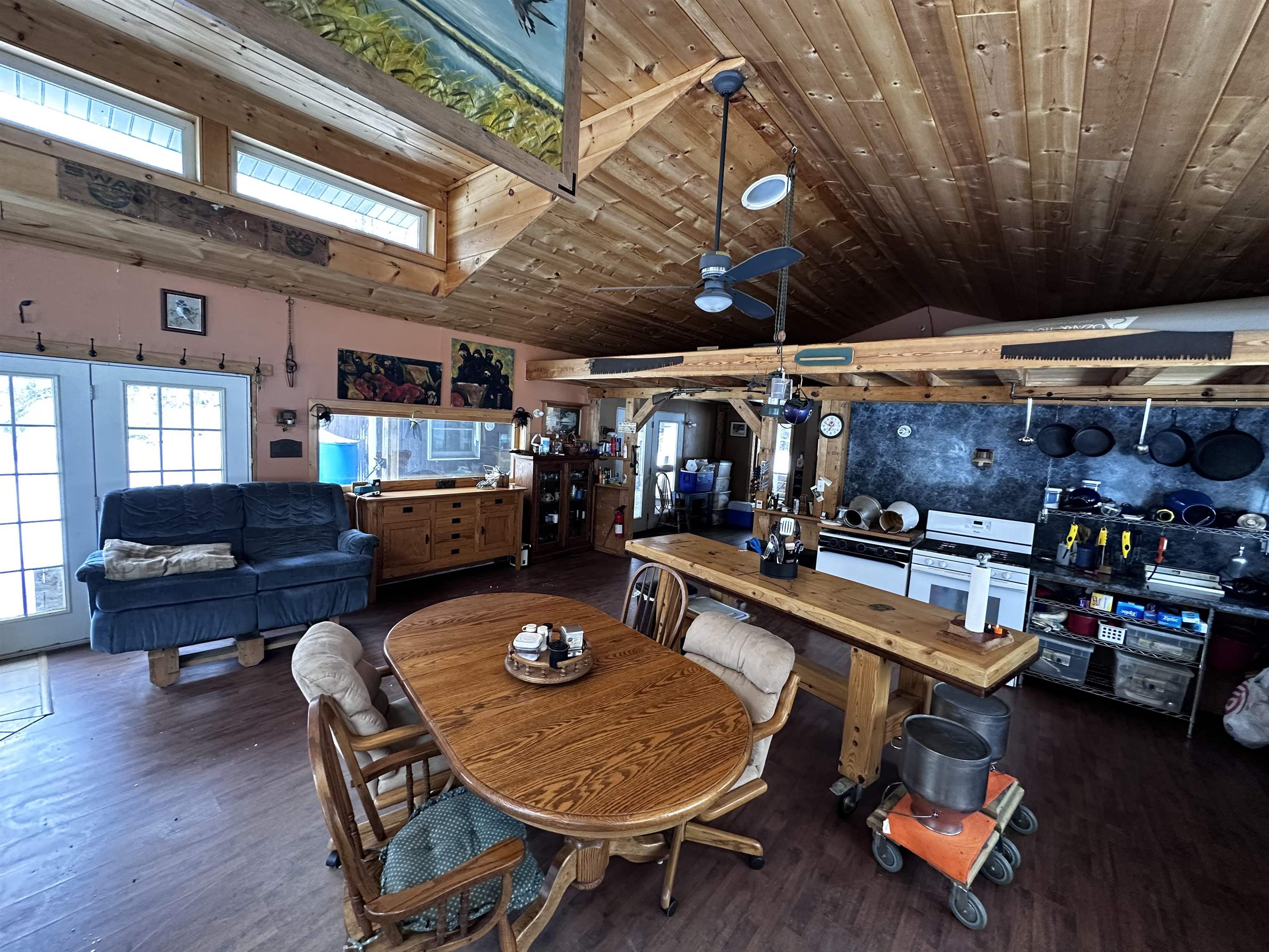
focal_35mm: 14
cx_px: 634
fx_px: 513
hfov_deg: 102.1
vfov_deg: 85.7
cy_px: 476
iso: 320
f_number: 2.2
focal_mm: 2.22
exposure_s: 1/63
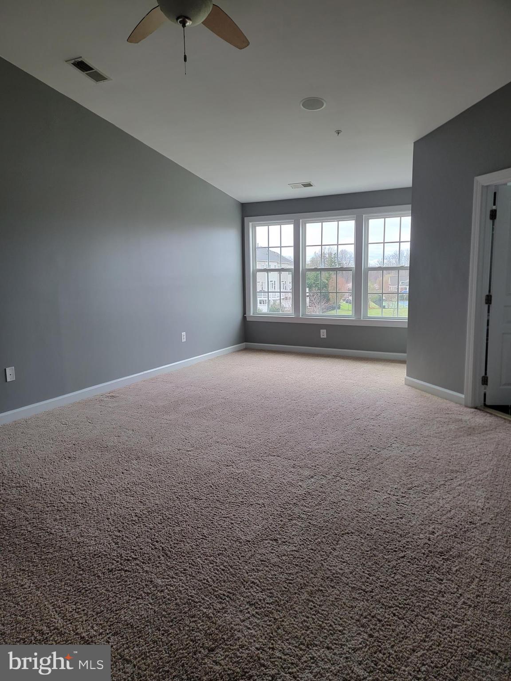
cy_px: 340
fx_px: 472
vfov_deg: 71.6
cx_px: 256
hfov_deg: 56.8
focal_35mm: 24
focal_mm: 6.7
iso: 80
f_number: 1.8
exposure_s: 1/120
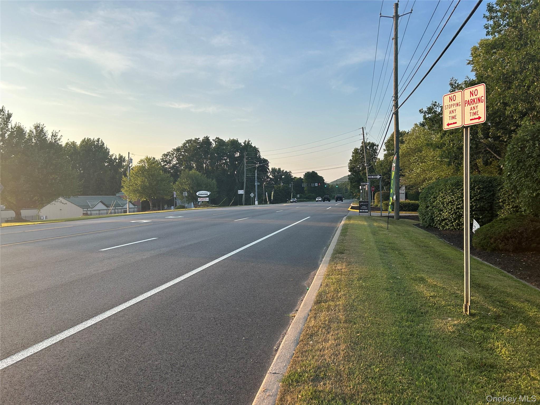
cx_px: 270
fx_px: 406
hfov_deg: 67.3
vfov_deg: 53.1
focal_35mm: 26
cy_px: 202
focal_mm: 5.7
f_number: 1.5
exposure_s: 1/1511
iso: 50
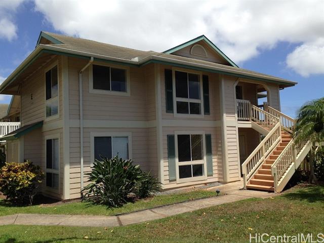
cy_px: 122
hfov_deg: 55.4
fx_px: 309
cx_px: 162
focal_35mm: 33
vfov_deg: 42.9
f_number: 2.4
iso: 50
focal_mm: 4.12
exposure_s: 1/1695
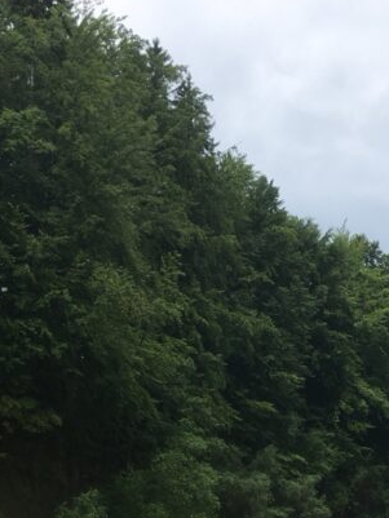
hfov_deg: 19.9
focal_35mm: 74
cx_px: 204
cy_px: 605
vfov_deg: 24.2
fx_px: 1108
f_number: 2.2
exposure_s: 1/1637
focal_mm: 4.15
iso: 25
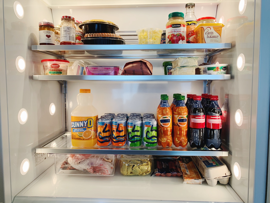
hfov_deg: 67.3
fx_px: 203
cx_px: 135
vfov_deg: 53.1
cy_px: 102
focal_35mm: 26
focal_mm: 4.25
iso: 64
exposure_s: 1/60
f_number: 1.8
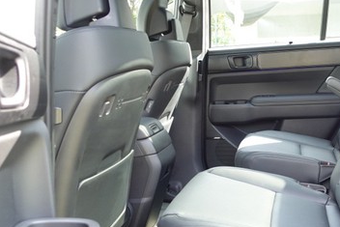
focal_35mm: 45
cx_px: 256
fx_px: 425
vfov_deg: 29.9
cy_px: 118
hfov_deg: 42.2
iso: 125
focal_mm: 9.4
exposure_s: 1/30
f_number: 2.8
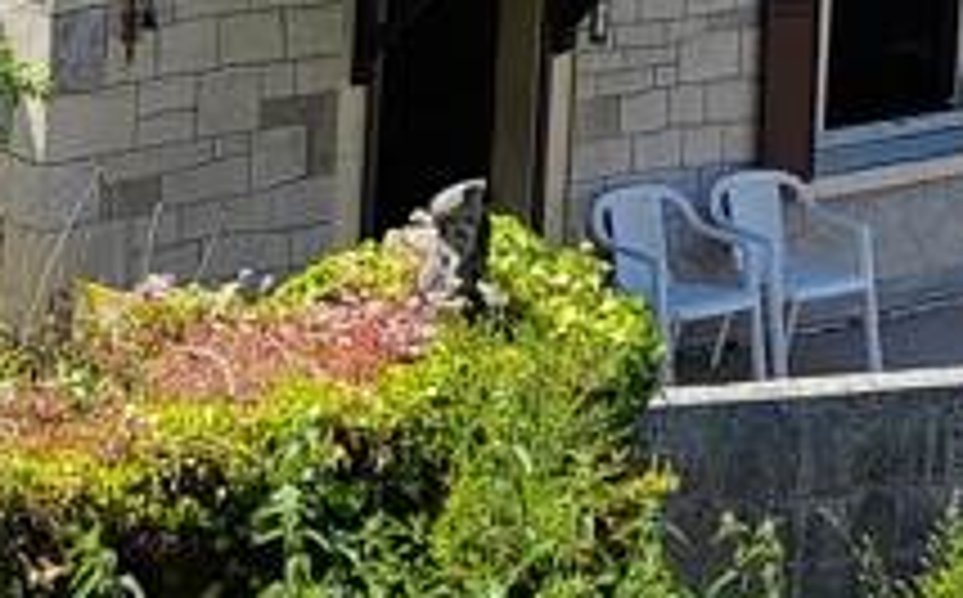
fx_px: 3537
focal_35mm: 135
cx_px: 450
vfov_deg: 9.2
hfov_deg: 15.5
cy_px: -463
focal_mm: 5.52
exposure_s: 1/1600
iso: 100
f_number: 1.9
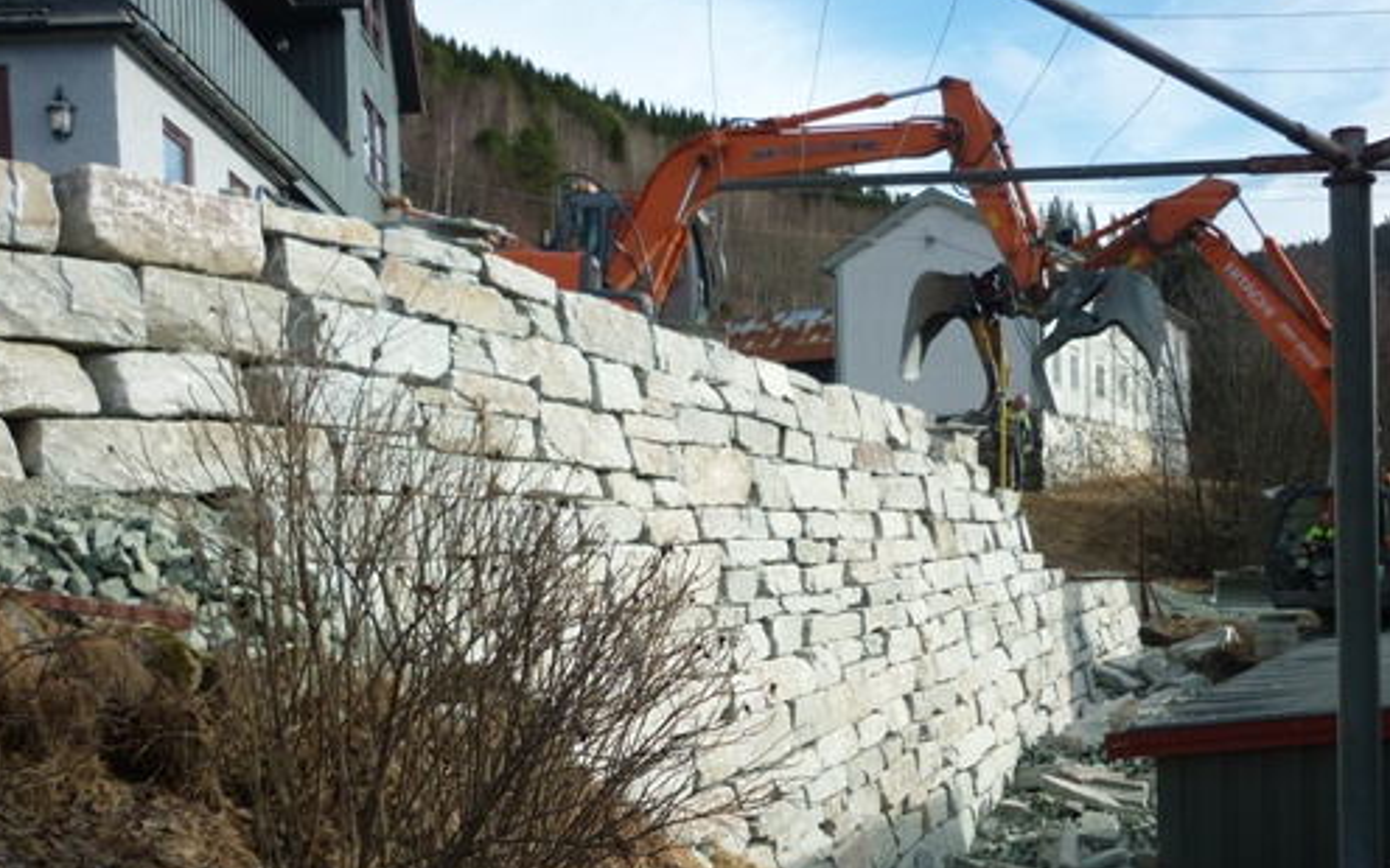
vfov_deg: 26.9
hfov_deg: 42.6
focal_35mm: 47
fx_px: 1780
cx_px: 716
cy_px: 683
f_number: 2.8
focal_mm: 5.5
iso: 80
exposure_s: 1/640
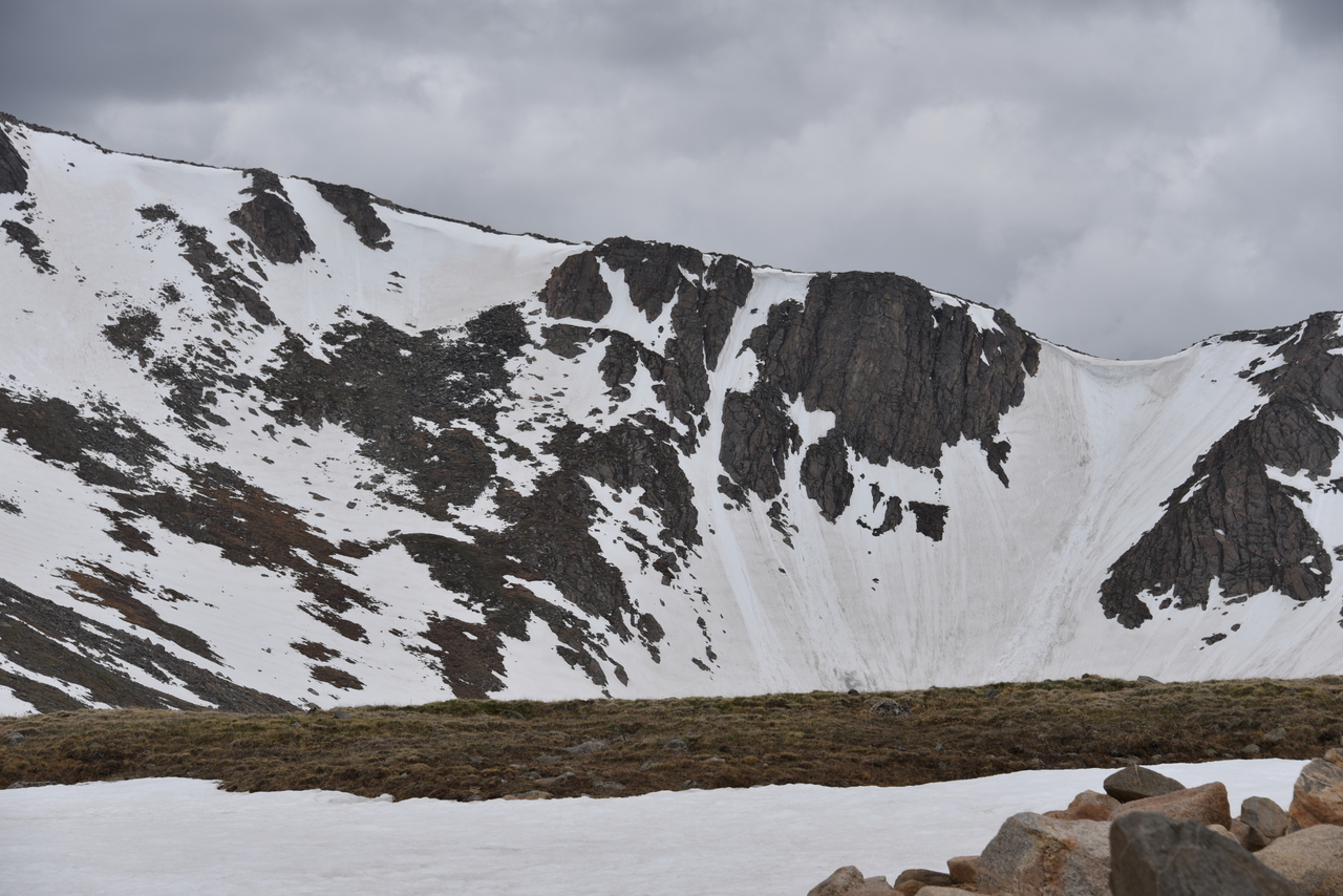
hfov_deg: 16.8
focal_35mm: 122
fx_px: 4552
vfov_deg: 11.2
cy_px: 448
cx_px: 672
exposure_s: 1/320
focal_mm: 122
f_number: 9
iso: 100
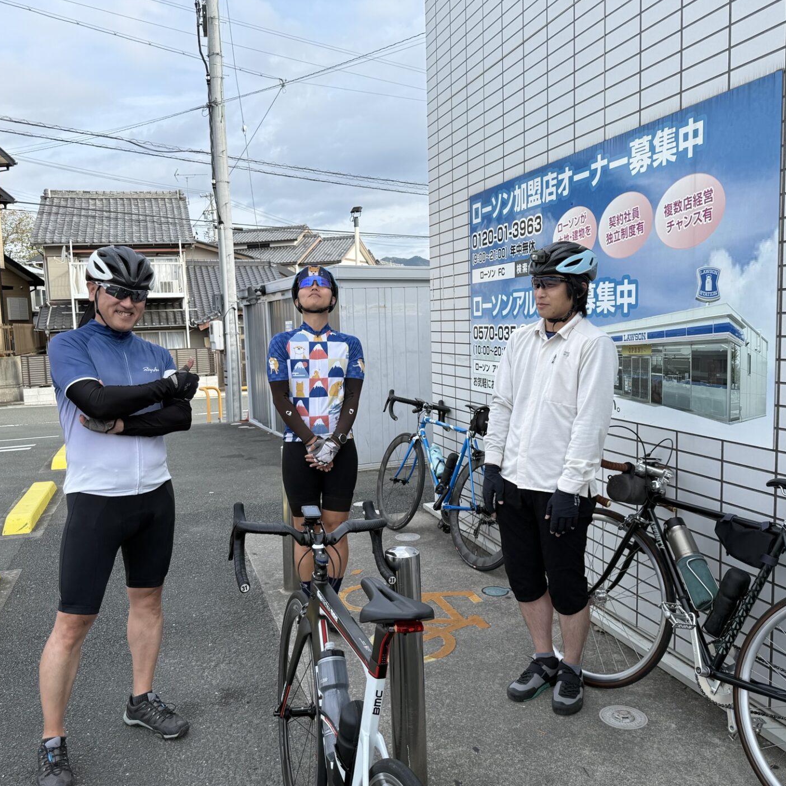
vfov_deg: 55.6
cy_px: 397
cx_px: 354
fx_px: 745
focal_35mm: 29
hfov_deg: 55.5
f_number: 1.78
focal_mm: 6.76
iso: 80
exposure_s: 1/1464
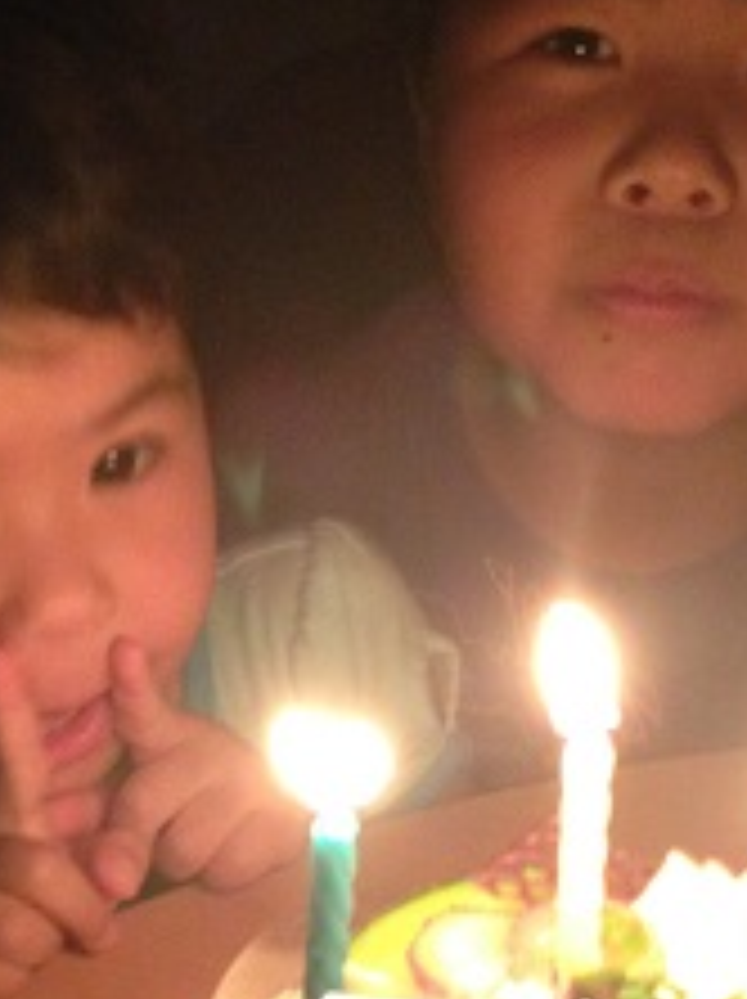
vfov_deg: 26.6
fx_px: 2104
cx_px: 405
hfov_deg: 20.1
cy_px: 652
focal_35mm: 73
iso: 400
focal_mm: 4.12
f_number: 2.4
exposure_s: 1/15
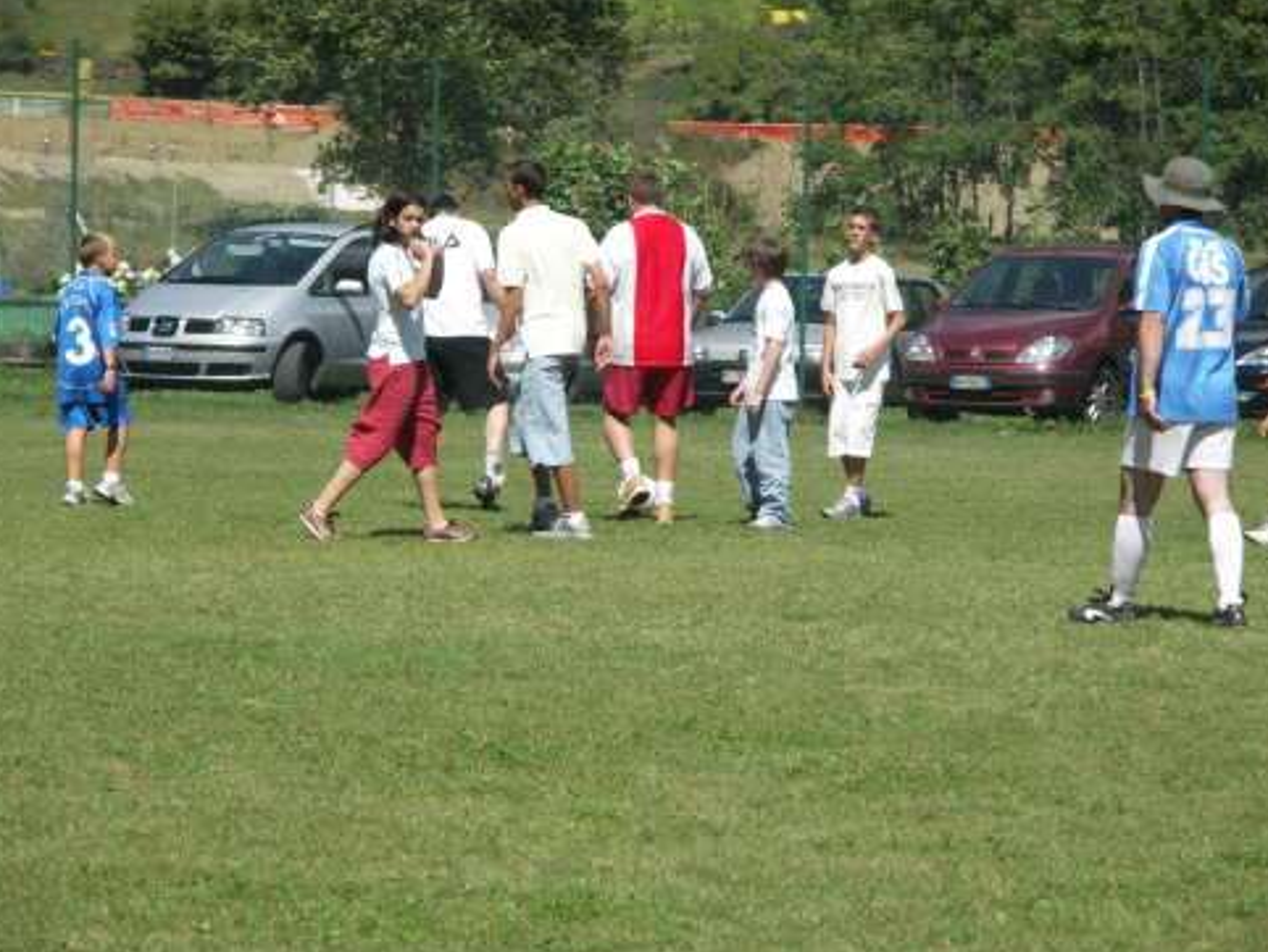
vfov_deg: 7.2
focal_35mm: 207
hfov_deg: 9.6
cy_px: 479
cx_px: 655
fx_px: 7586
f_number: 3.5
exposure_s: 1/640
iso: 50
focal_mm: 50.2
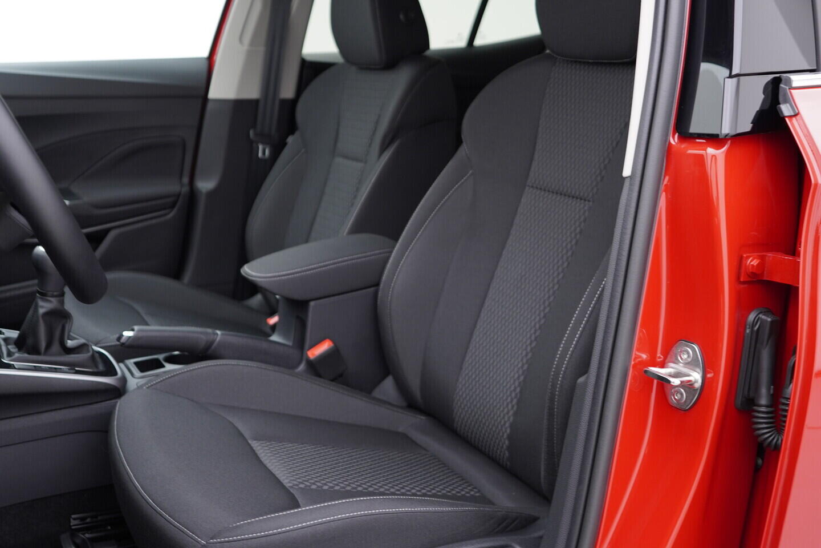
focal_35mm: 36
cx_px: 410
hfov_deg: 53.1
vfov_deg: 36.9
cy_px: 274
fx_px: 821
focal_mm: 24
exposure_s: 1/40
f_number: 2.8
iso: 200
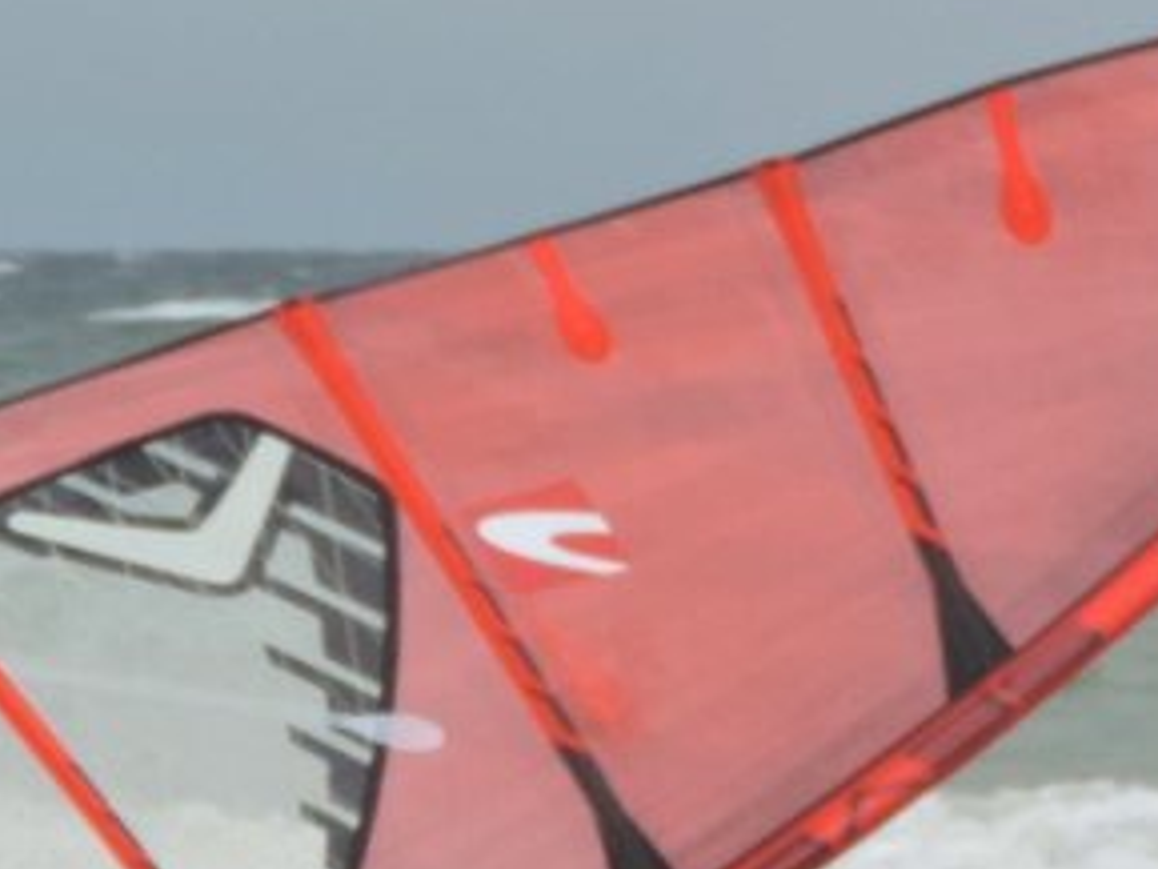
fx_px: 16666
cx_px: 280
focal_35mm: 498
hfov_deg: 4.0
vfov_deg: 3.0
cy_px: 649
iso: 80
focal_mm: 35.6
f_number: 4.6
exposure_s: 1/320
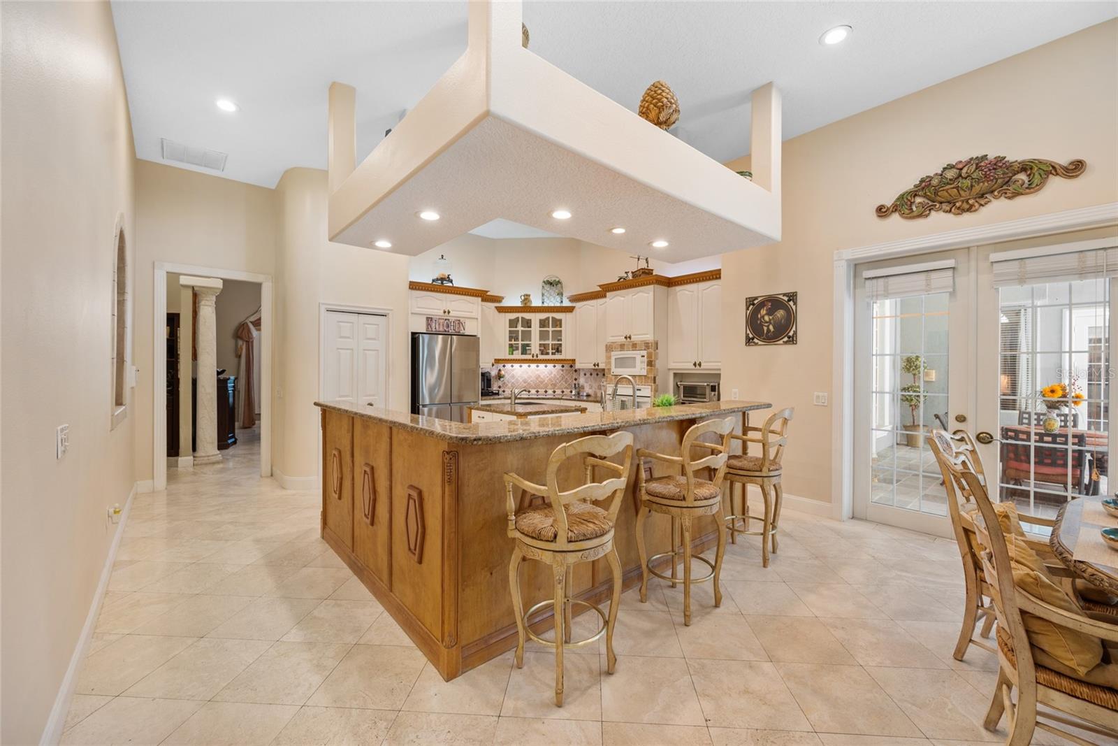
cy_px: 373
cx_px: 559
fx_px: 435
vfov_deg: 81.2
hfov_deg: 104.2
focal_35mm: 14
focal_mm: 14
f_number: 6.3
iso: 250
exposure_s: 1/2.5
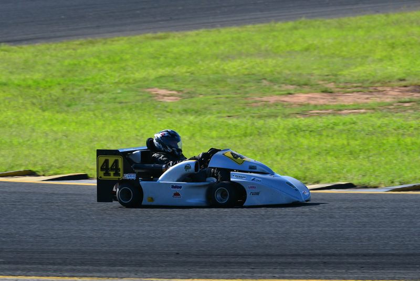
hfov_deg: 3.9
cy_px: 140
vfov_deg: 2.6
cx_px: 210
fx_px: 6127
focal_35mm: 525
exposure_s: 1/640
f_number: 10
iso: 500
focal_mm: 350
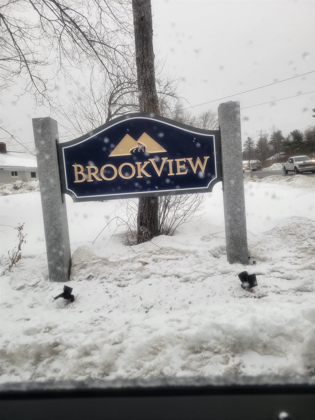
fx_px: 315
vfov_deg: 67.3
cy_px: 210
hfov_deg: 53.1
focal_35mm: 26
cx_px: 158
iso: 40
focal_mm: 5.4
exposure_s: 1/518
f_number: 1.8
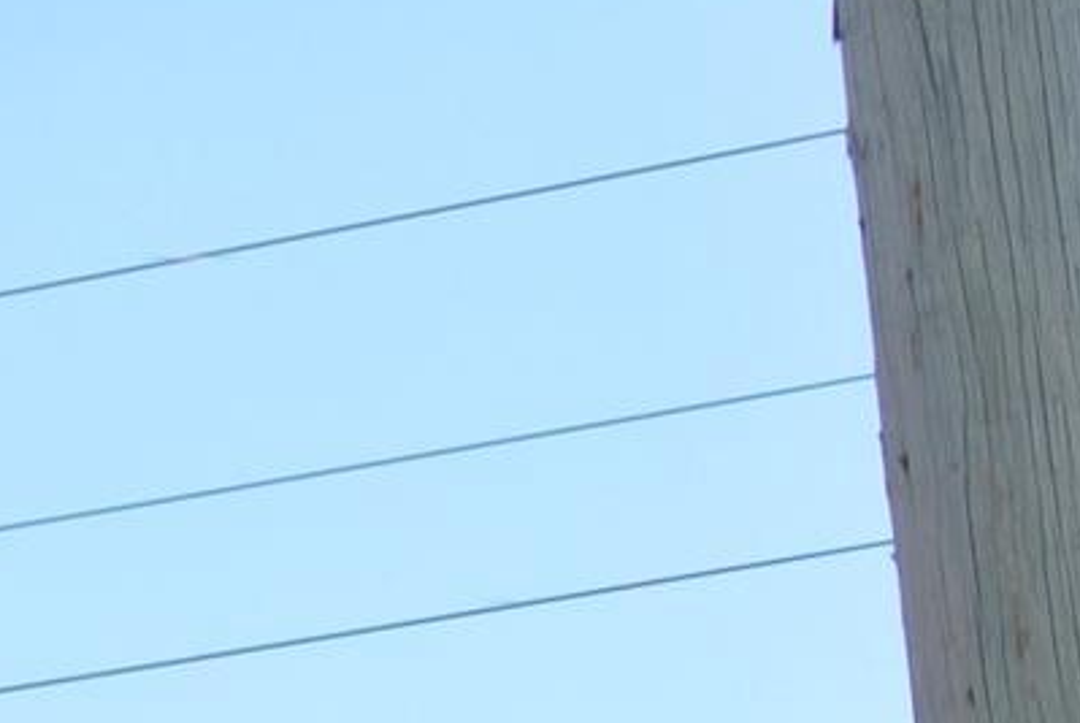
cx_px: -1546
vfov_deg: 6.7
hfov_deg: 9.2
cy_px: 1300
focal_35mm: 200
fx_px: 6006
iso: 100
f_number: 10
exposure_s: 1/60
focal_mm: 14.5
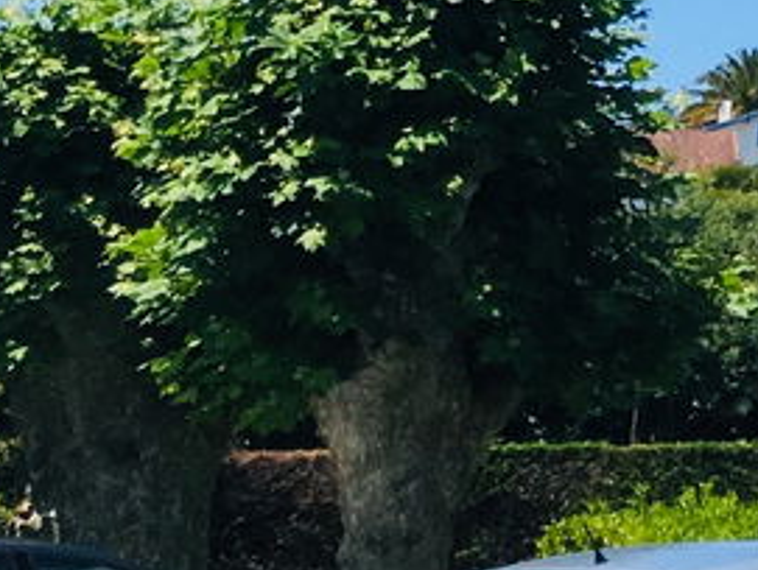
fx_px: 3749
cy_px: -559
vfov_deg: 8.3
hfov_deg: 9.4
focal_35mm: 171
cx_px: 2198
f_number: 2.2
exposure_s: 1/1603
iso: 25
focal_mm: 4.15
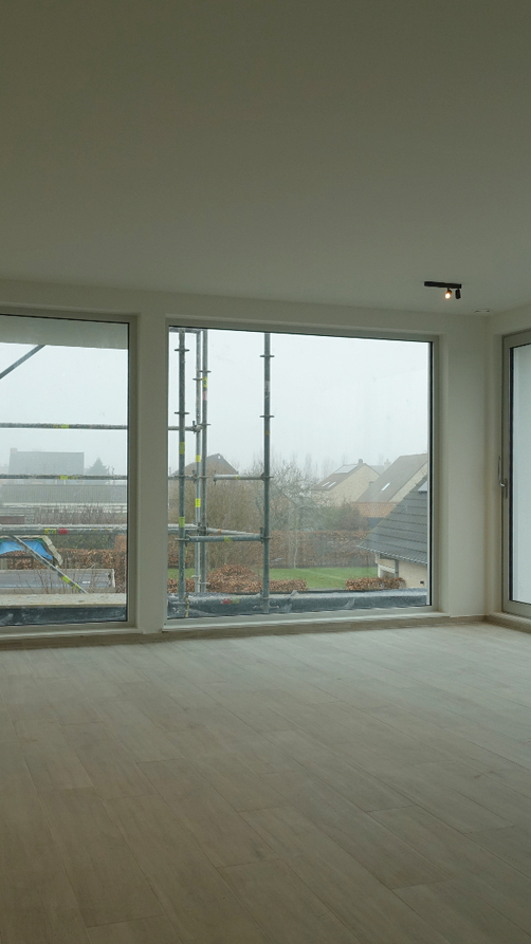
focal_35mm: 38
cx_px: 352
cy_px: 474
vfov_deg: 52.8
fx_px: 952
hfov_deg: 31.0
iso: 125
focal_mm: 8.8
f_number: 4
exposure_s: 1/250
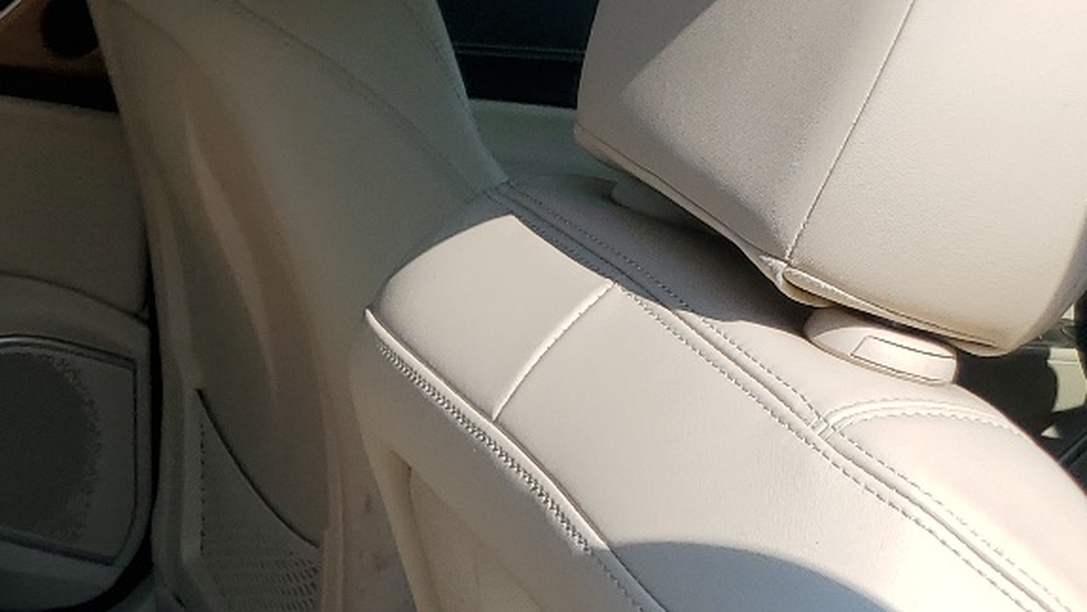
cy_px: 661
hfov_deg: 24.6
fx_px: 2277
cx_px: -172
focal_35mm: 79
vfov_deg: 14.9
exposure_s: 1/2500
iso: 50
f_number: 1.5
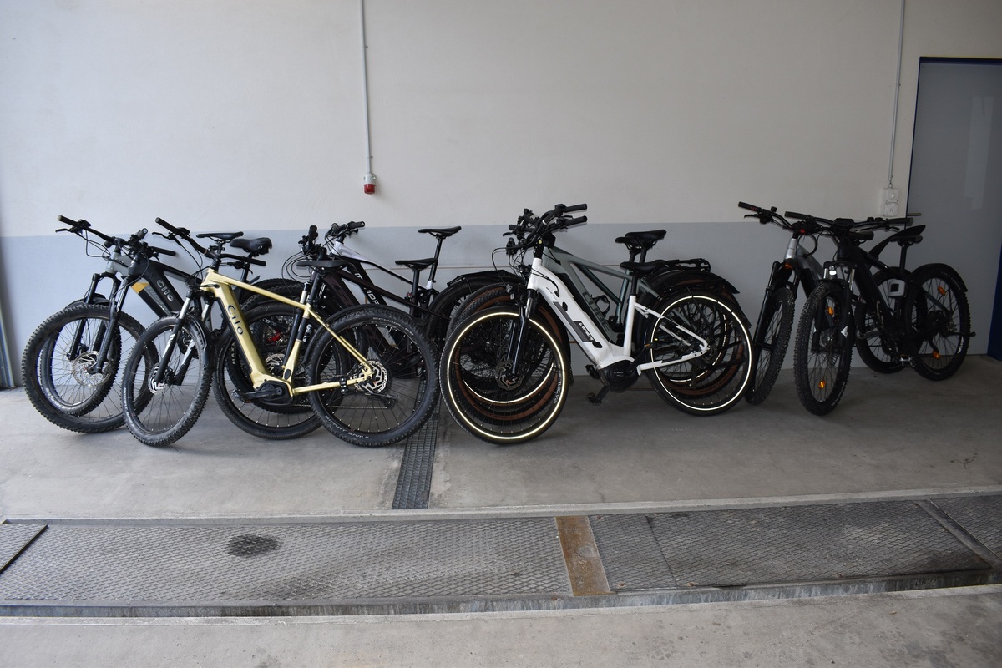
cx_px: 501
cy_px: 334
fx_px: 751
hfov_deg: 67.4
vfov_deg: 47.9
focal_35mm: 27
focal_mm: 18
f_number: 5.6
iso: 320
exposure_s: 1/125
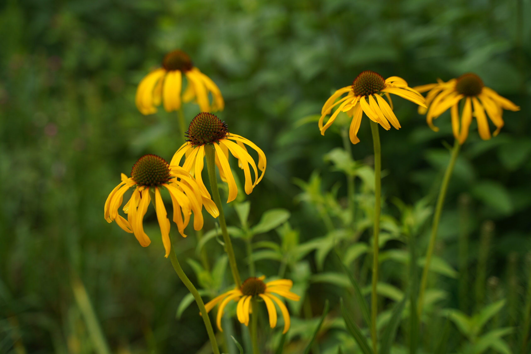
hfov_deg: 28.8
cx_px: 266
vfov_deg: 19.5
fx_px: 1032
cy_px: 177
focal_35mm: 70
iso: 100
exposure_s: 1/125
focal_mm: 70
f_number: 4
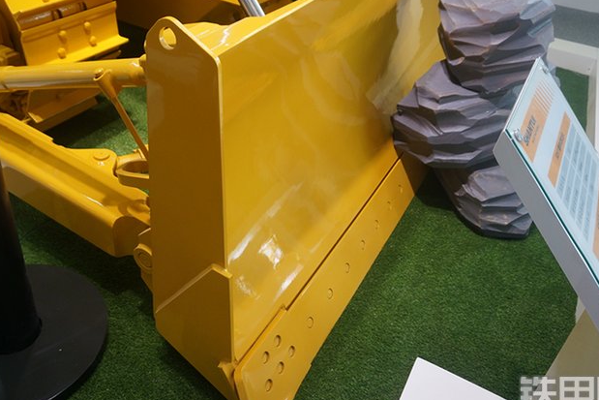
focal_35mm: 31
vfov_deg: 42.1
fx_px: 516
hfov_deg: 60.0
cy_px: 160
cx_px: 257
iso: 400
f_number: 3.5
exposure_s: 1/80
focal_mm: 16
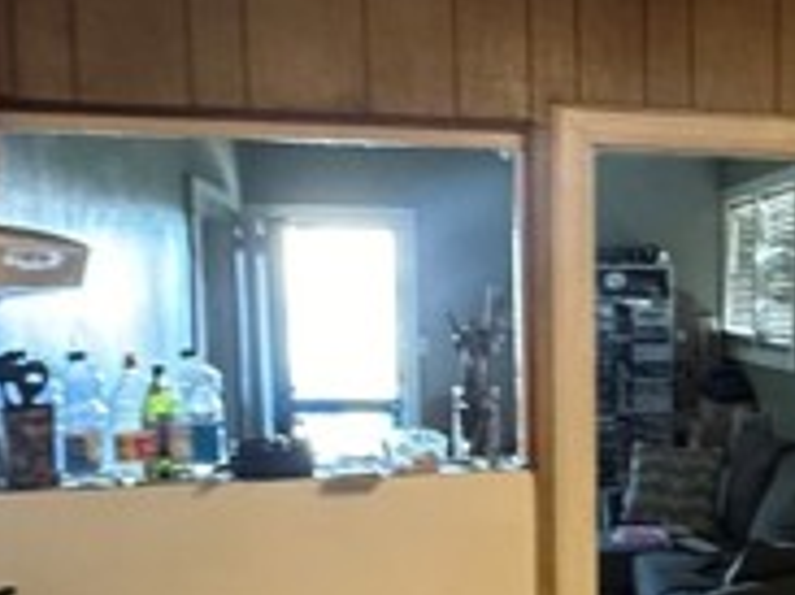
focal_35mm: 49
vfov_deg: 29.4
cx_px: 782
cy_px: 413
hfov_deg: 35.5
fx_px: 1125
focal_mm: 2.22
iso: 500
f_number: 2.2
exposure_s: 1/60
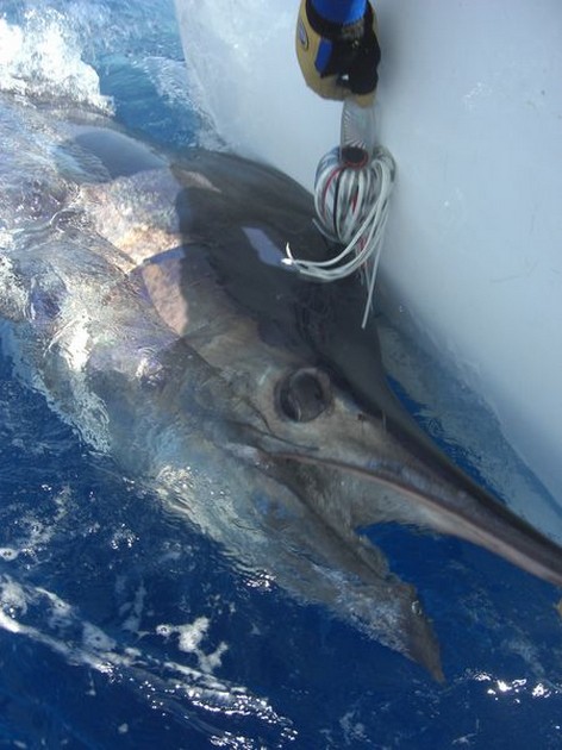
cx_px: 281
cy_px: 375
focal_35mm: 38
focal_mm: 7.9
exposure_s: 1/250
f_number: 4
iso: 80
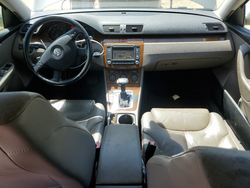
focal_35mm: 26
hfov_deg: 67.3
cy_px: 94
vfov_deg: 53.1
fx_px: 188
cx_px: 125
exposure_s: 1/476
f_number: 1.5
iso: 50
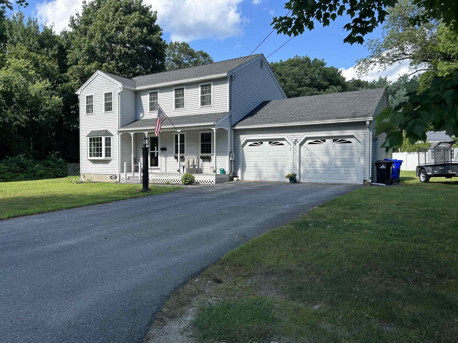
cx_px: 229
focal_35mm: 26
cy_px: 172
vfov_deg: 53.1
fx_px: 344
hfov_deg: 67.3
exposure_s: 1/1395
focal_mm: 5.7
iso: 50
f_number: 1.5
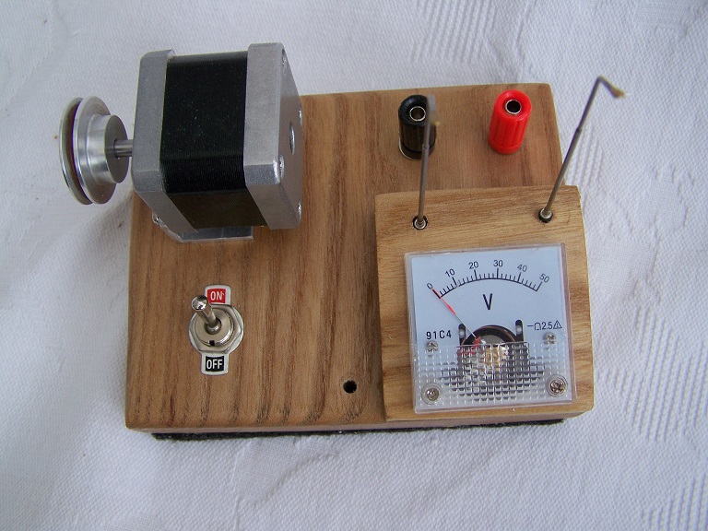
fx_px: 777
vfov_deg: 37.7
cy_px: 266
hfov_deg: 49.0
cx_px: 354
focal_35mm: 38
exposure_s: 1/30
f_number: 2.8
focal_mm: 6.3
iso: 80
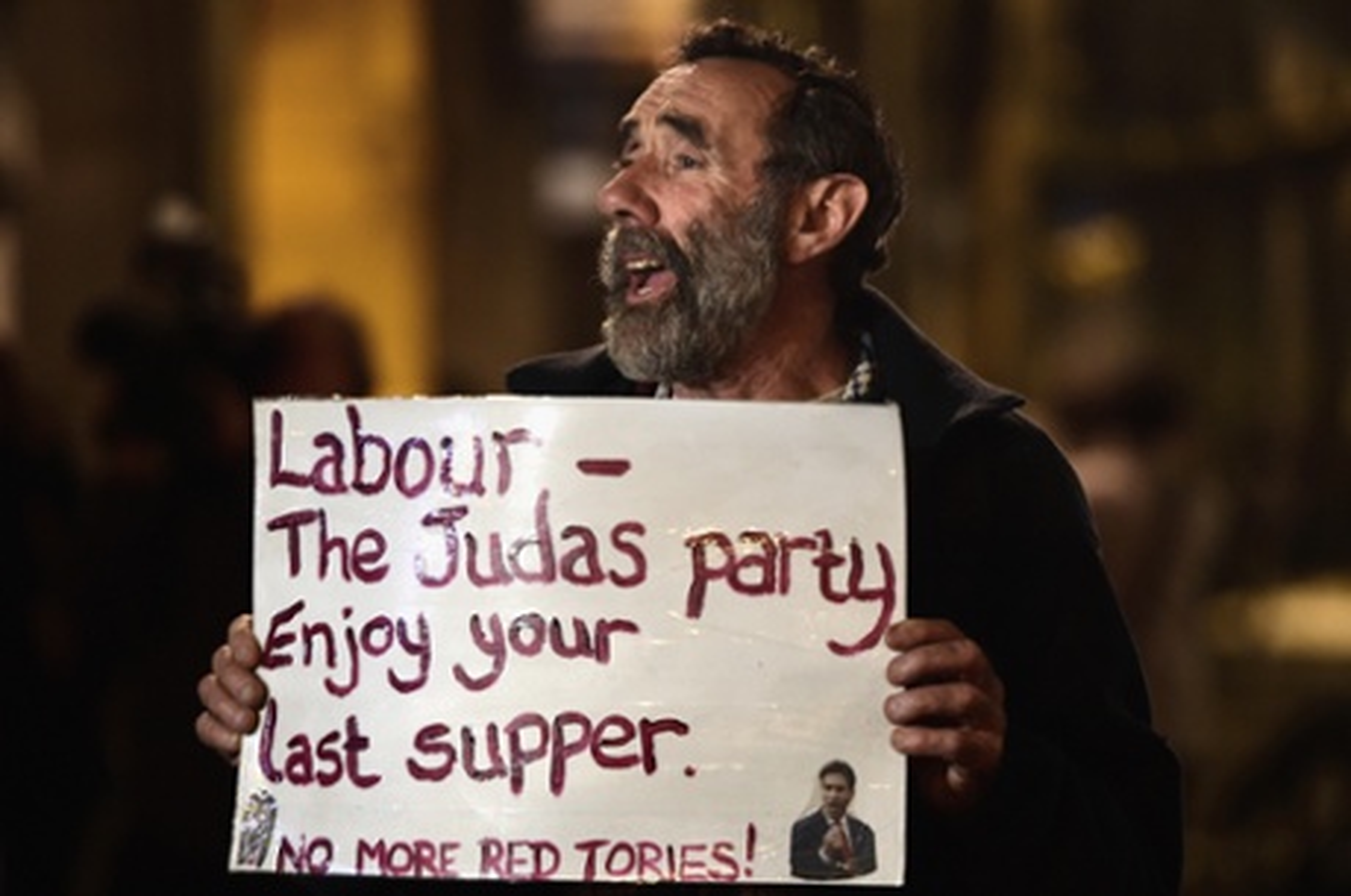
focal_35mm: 170
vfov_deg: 8.0
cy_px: 448
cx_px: 676
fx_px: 6369
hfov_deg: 12.1
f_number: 4
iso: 4000
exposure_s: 1/100
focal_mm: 170
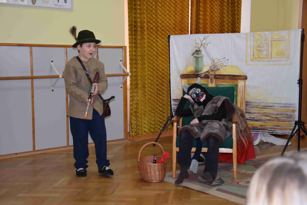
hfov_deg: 35.0
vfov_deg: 23.8
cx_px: 154
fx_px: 486
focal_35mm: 57
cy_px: 102
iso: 1600
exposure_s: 1/100
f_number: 4.5
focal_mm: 38
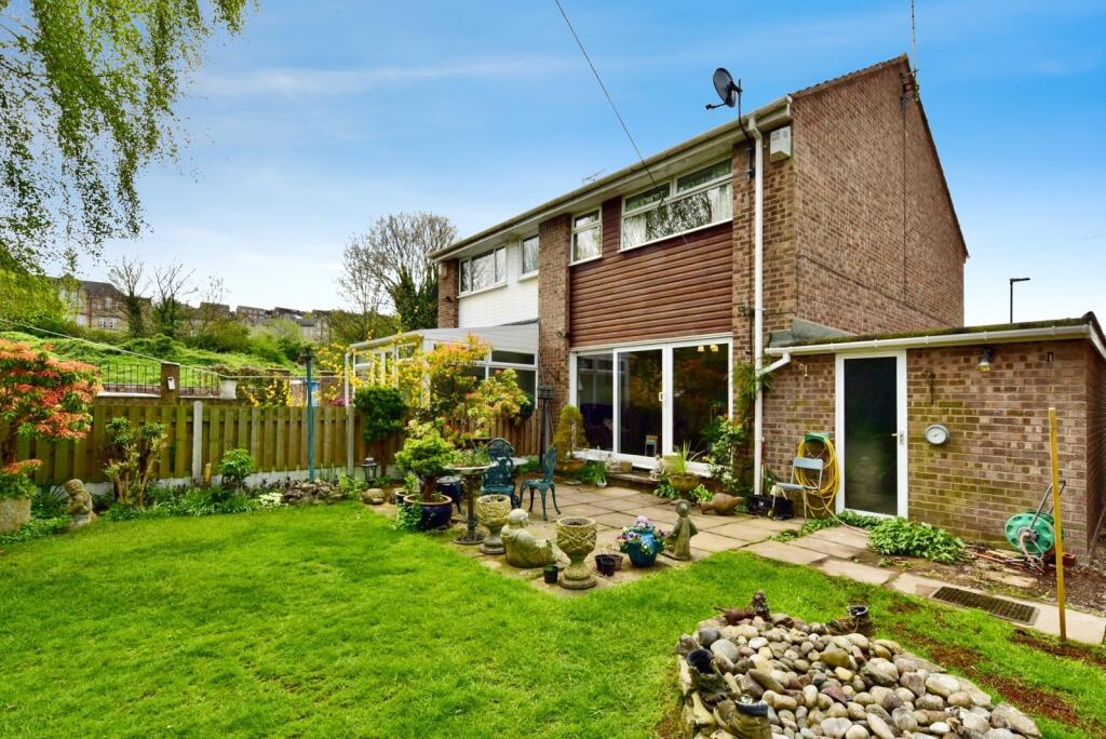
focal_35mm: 14
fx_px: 430
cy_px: 370
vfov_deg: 81.3
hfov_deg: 104.2
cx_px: 553
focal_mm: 14
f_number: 9.5
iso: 400
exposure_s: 1/350
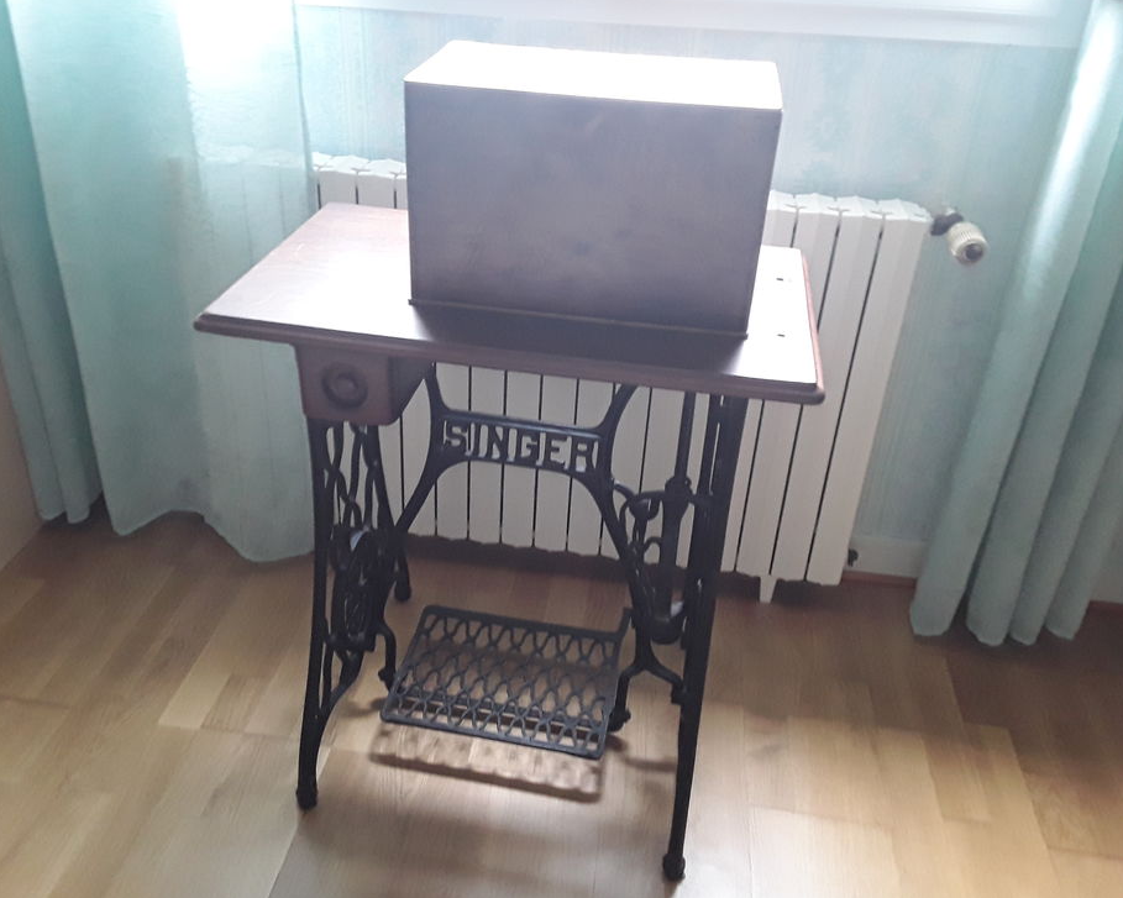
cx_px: 511
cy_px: 437
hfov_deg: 60.4
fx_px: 964
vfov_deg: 50.0
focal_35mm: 29
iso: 200
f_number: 1.9
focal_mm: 2.91
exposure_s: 1/33
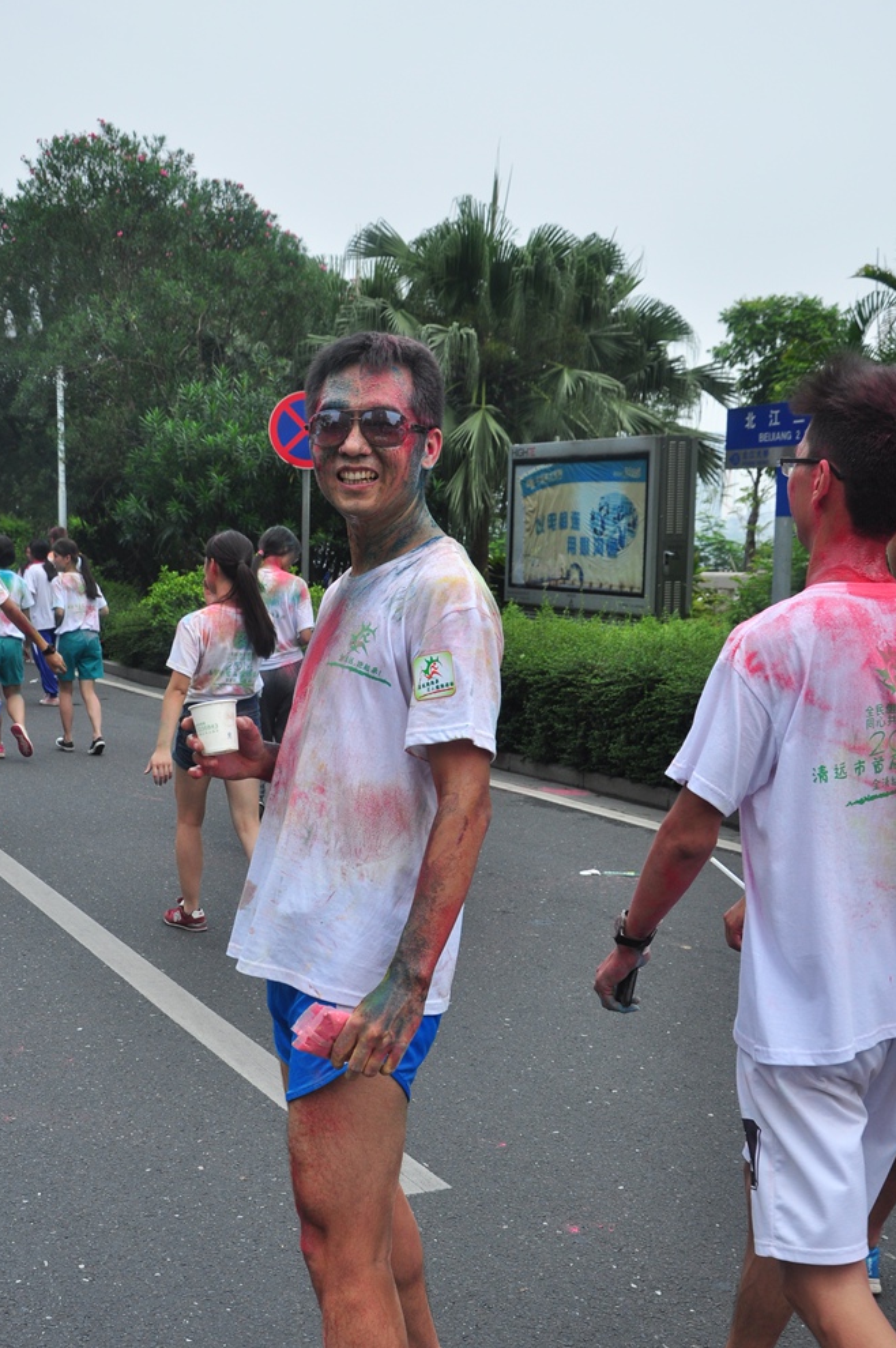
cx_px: 379
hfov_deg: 29.4
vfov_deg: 43.0
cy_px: 782
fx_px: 1706
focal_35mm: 46
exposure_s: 1/640
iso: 250
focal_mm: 25
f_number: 7.1
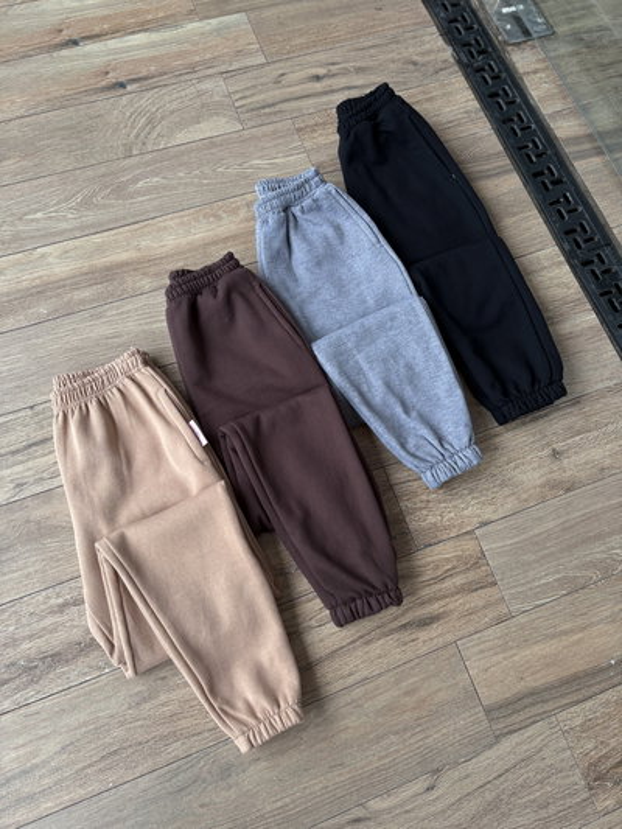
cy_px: 414
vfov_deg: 67.3
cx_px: 311
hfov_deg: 53.1
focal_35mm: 26
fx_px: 623
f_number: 1.6
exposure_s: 1/122
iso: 64
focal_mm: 5.96
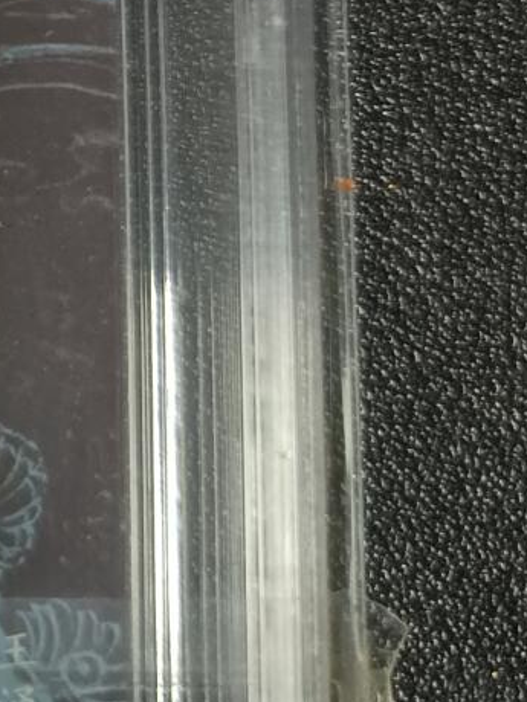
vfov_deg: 20.2
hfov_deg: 13.7
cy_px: -17
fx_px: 1908
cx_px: -475
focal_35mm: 94
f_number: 1.7
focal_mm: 5.31
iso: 945
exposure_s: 1/50
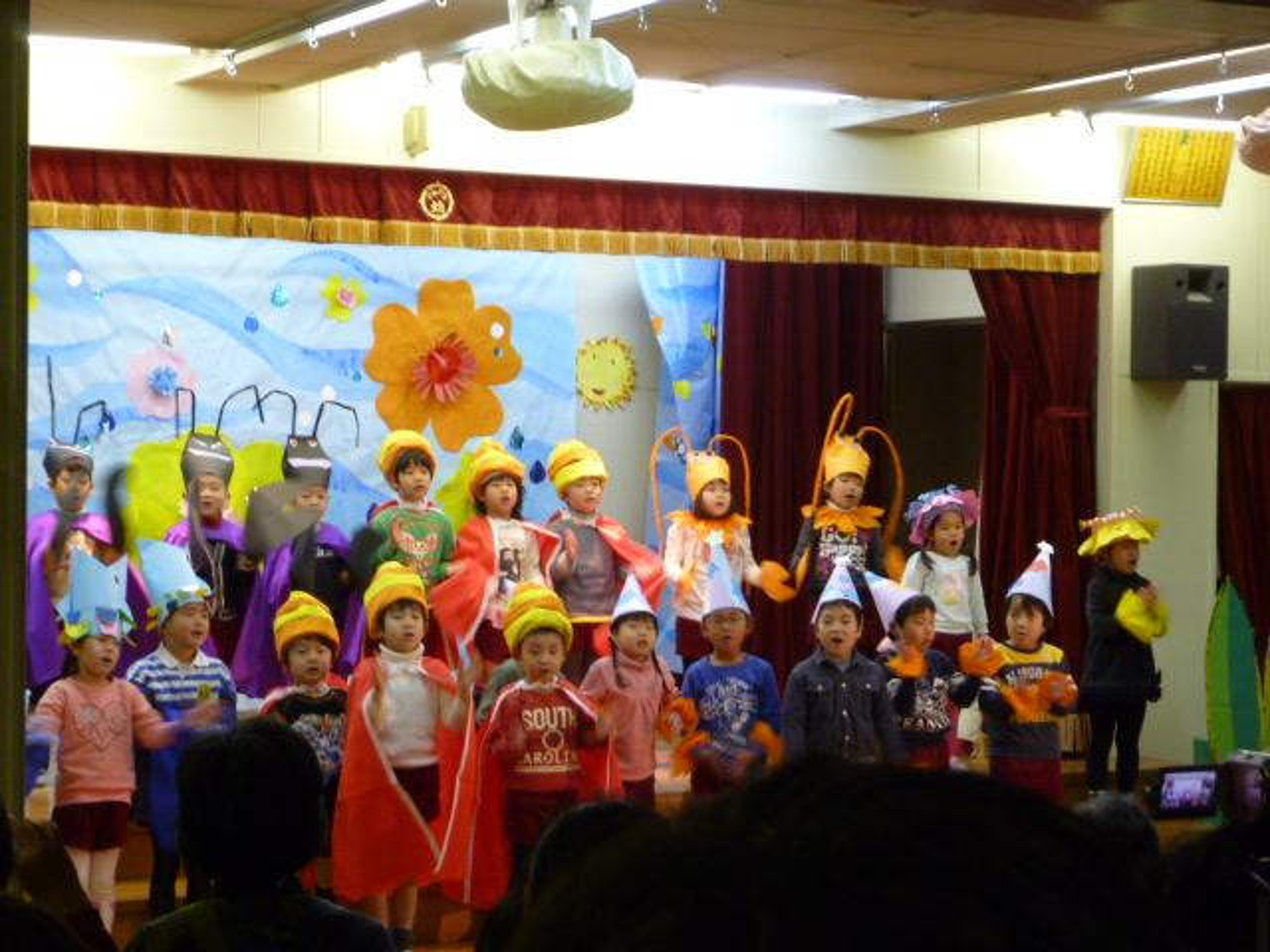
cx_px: 635
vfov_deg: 17.4
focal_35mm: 85
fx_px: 3119
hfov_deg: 23.0
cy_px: 476
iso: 400
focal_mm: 15.2
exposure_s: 1/20
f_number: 5.7
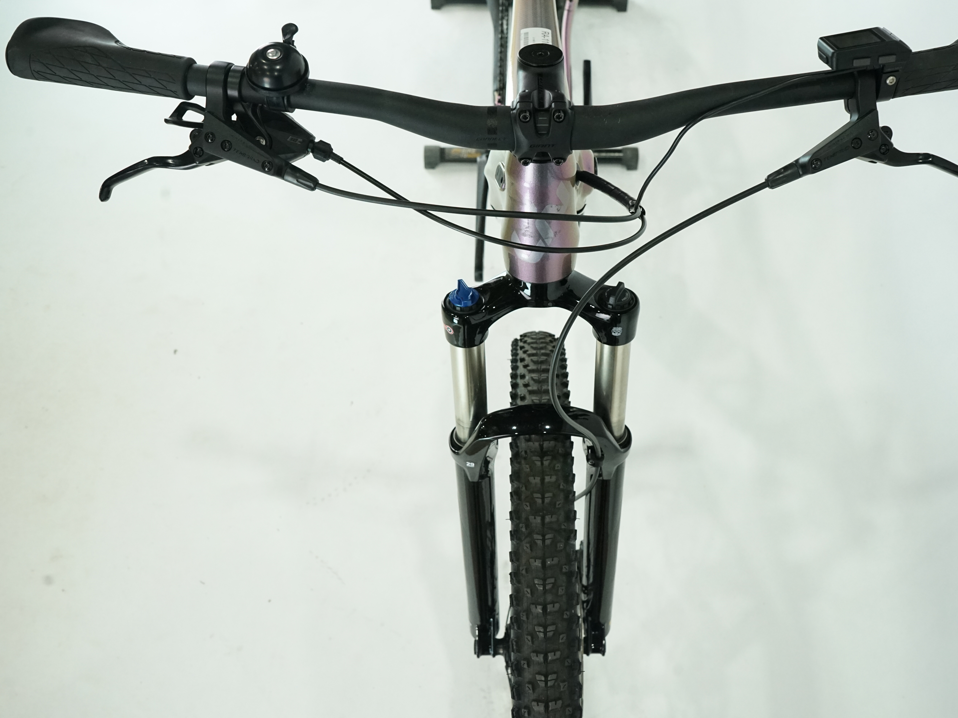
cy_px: 360
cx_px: 539
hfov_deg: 50.0
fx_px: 1024
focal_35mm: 37
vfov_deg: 38.7
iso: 3200
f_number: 8
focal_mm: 34
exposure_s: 1/200
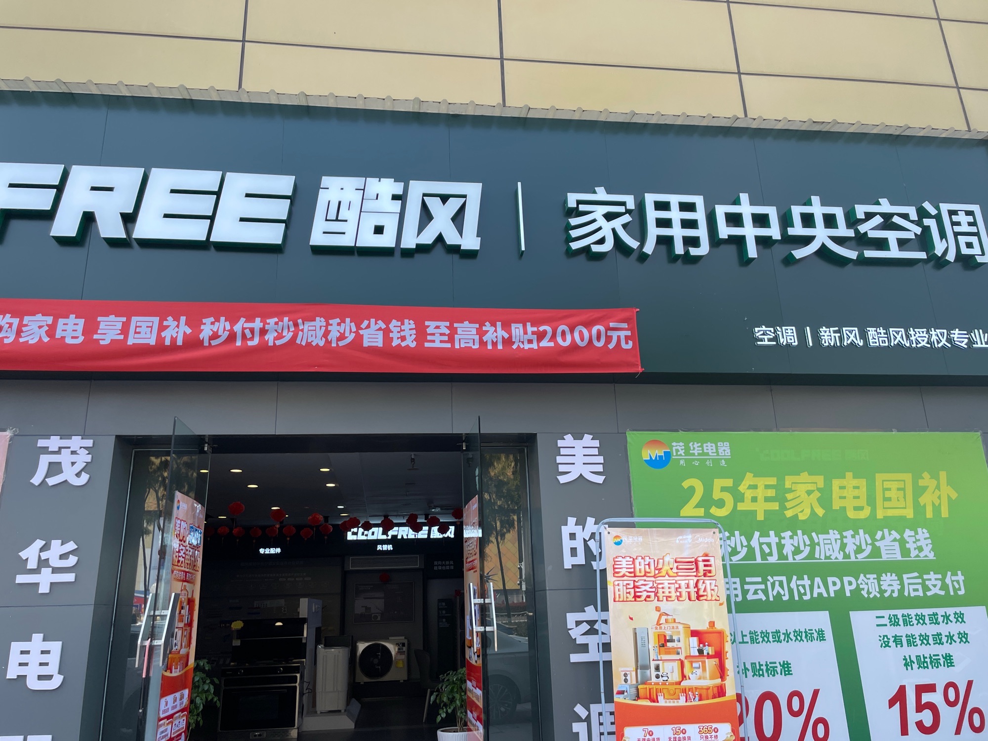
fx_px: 742
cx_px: 494
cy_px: 370
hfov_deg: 67.3
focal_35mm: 26
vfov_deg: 53.1
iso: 32
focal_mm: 4.2
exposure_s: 1/818
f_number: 1.6
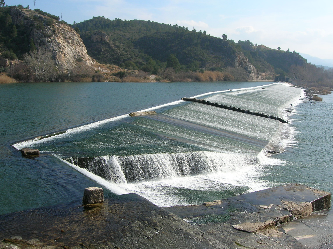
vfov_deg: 40.6
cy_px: 124
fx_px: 336
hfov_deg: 52.7
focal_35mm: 35
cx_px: 166
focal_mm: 5.8
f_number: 4.9
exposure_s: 1/418
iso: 50
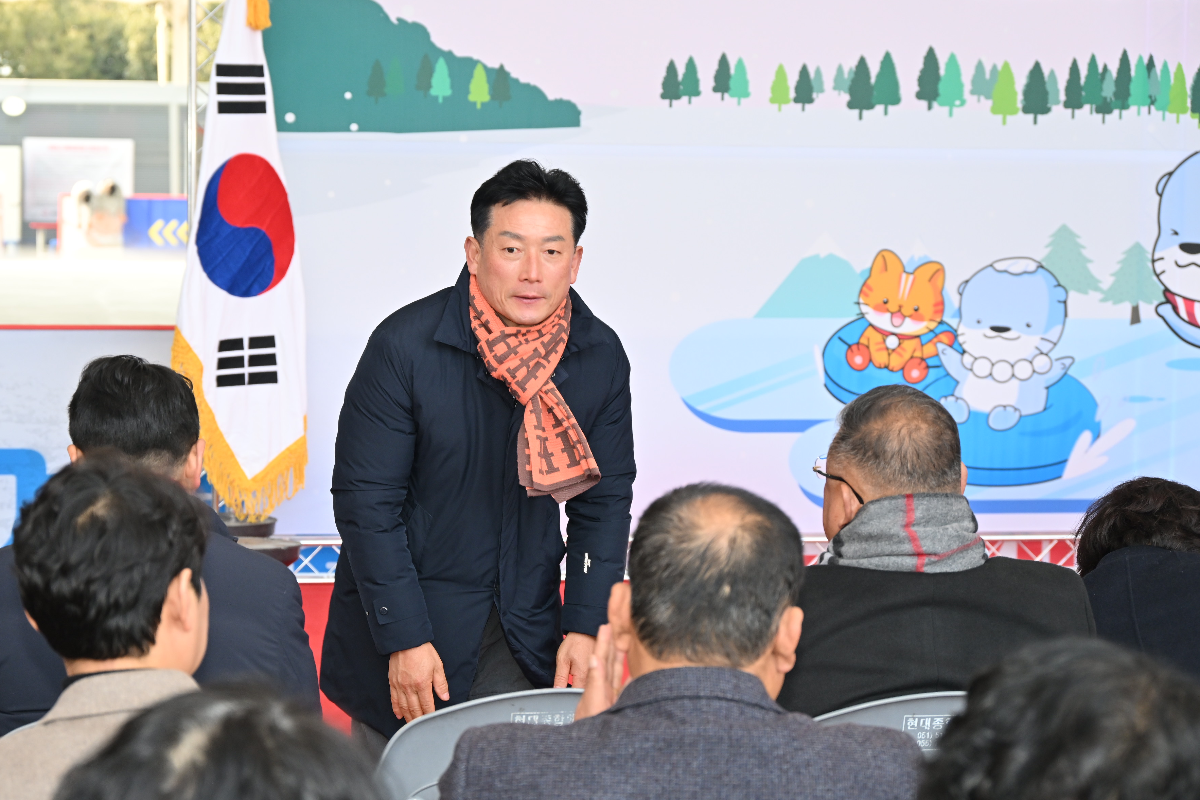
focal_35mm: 97
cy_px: 395
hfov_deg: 21.0
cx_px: 502
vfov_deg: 14.1
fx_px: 3233
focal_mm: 83
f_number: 6.3
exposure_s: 1/250
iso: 800
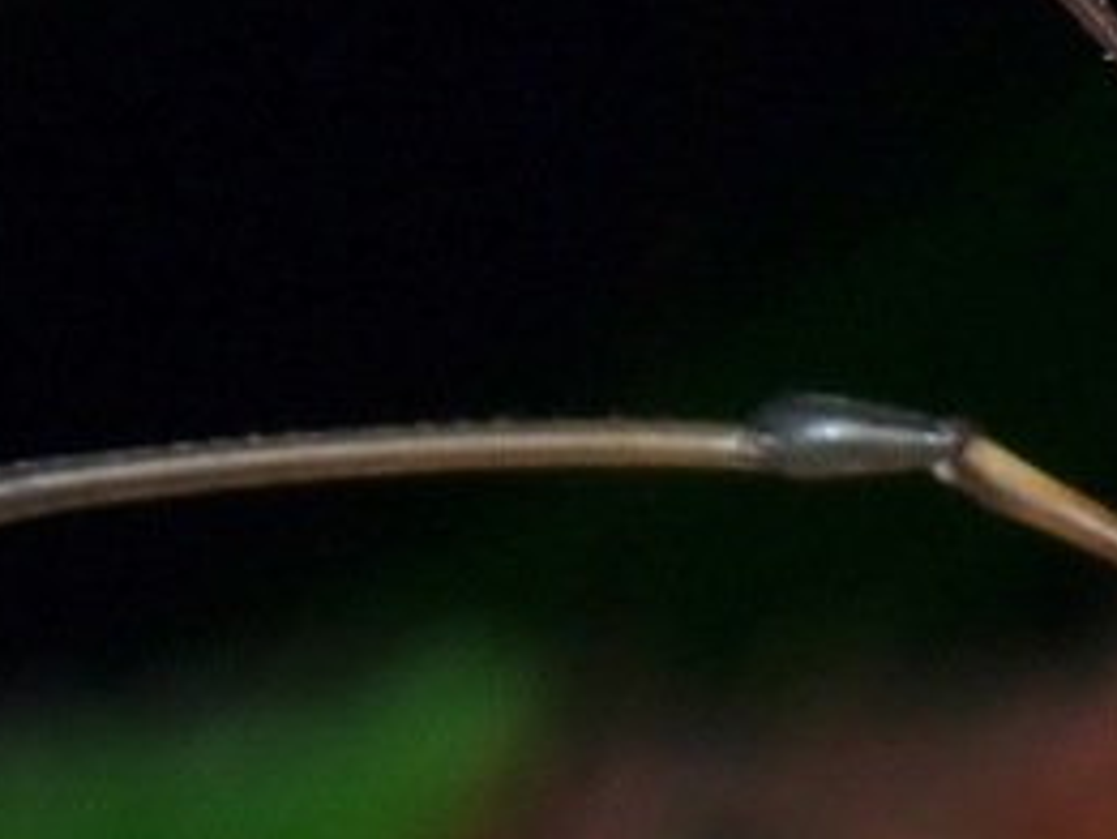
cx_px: 2136
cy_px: 1338
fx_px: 14108
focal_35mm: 437
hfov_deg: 4.5
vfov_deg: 3.4
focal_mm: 18
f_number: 6.3
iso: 200
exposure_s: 1/200
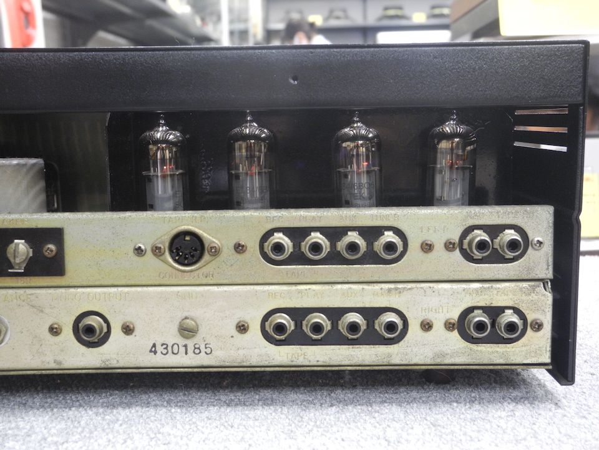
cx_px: 300
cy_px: 225
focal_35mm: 45
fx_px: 779
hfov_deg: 42.1
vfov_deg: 32.2
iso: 400
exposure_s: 1/13.8
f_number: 3.2
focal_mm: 9.7
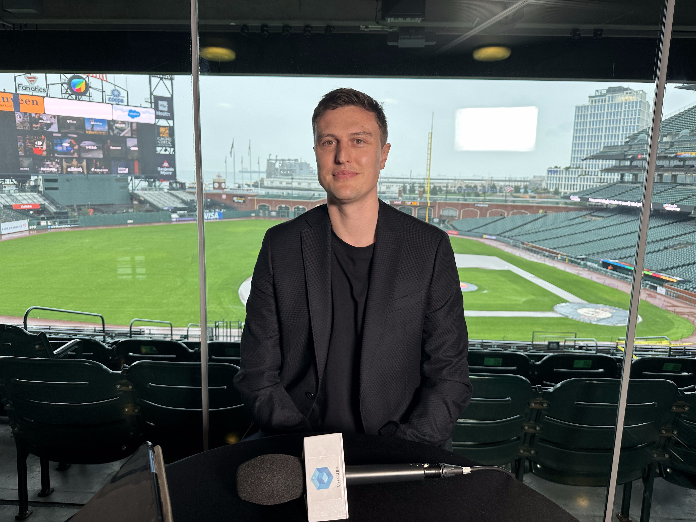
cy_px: 261
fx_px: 483
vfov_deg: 56.8
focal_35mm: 24
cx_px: 348
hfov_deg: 71.6
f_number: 1.78
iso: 64
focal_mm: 6.86
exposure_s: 1/147
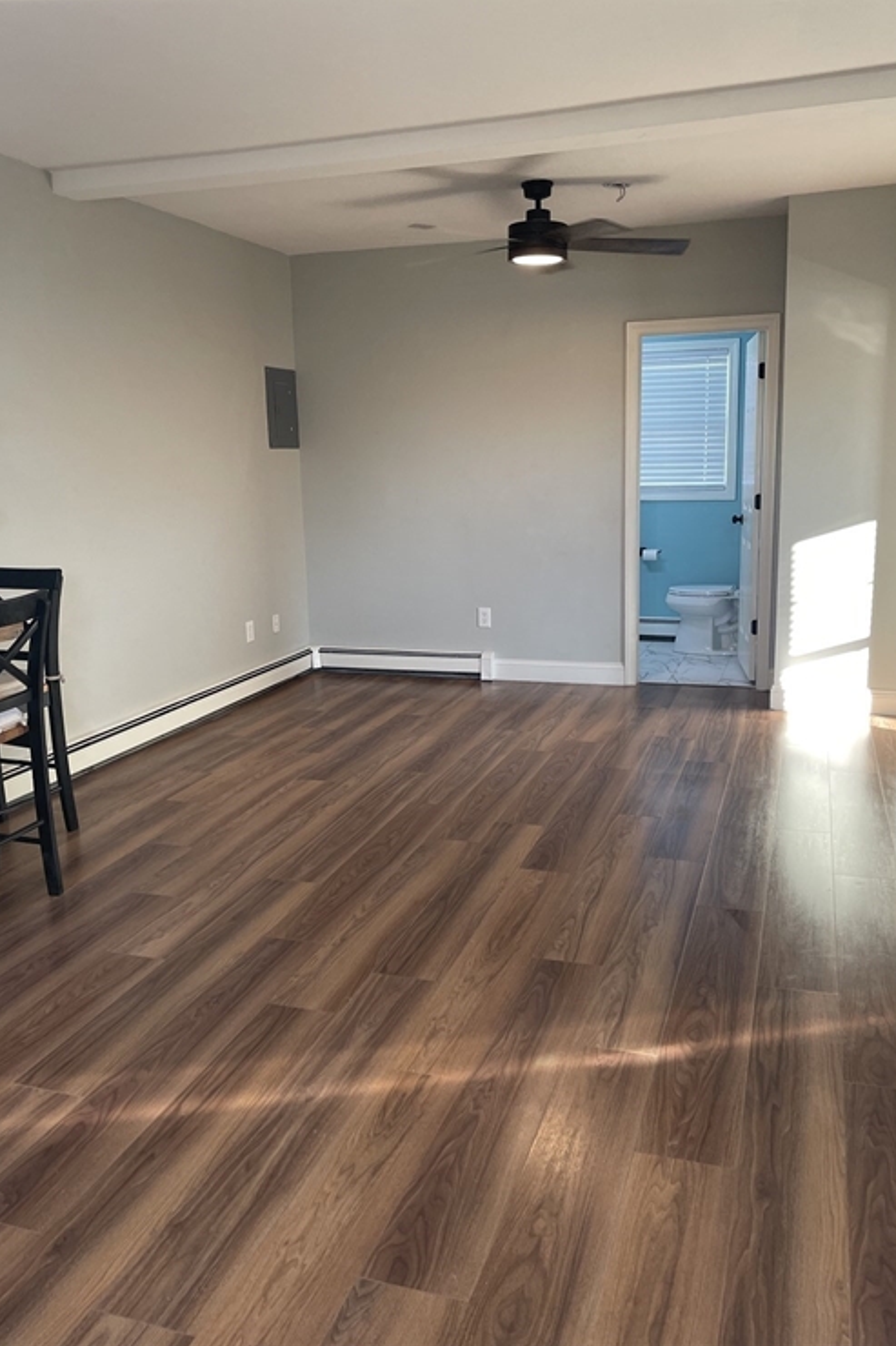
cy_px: 649
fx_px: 1008
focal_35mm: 27
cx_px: 473
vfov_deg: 67.4
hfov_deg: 47.9
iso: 125
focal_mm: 5.1
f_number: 1.6
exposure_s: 1/120
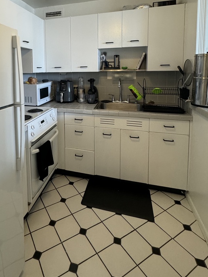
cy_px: 83
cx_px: 70
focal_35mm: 22
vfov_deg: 73.0
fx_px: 176
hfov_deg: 59.7
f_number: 2.2
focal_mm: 2.22
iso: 250
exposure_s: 1/120
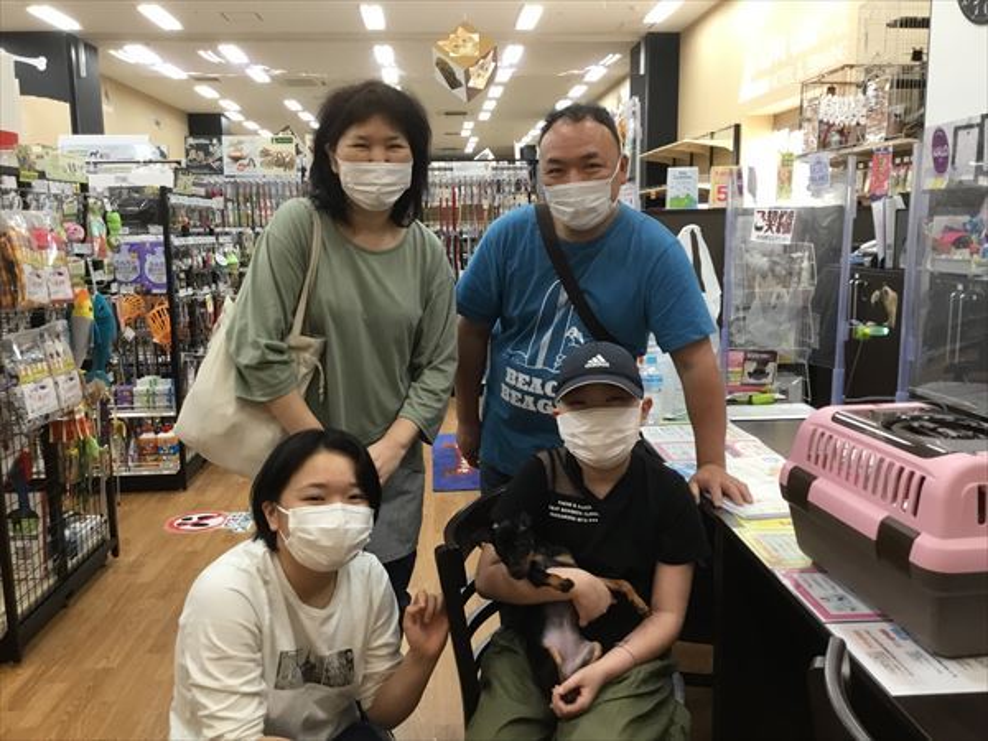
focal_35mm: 31
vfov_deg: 45.4
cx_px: 494
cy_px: 370
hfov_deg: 58.4
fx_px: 885
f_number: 2.4
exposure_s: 1/30
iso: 64
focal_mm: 3.3
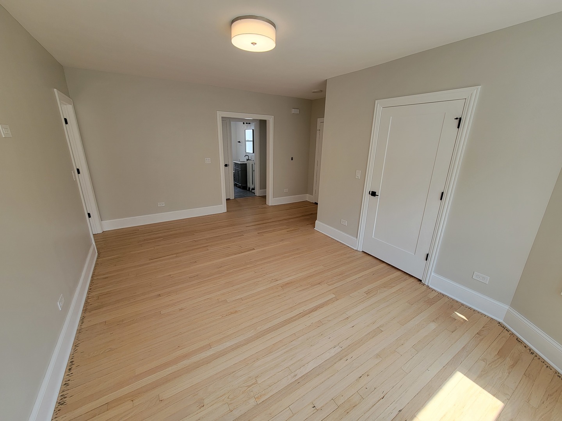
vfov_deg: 89.9
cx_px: 281
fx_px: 211
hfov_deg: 106.2
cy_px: 210
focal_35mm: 13
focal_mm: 2.2
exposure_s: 1/128
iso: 50
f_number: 2.2
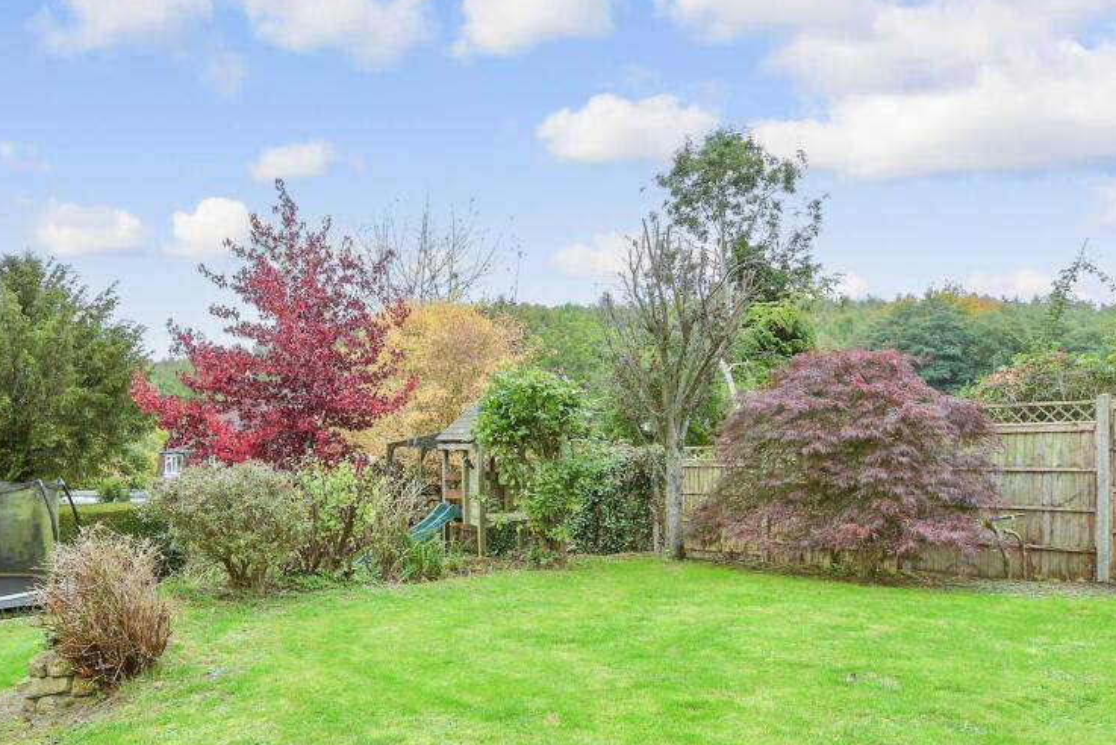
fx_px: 775
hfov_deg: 70.4
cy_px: 476
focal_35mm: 25
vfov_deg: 50.7
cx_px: 421
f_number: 8
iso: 160
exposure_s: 1/13
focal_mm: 12
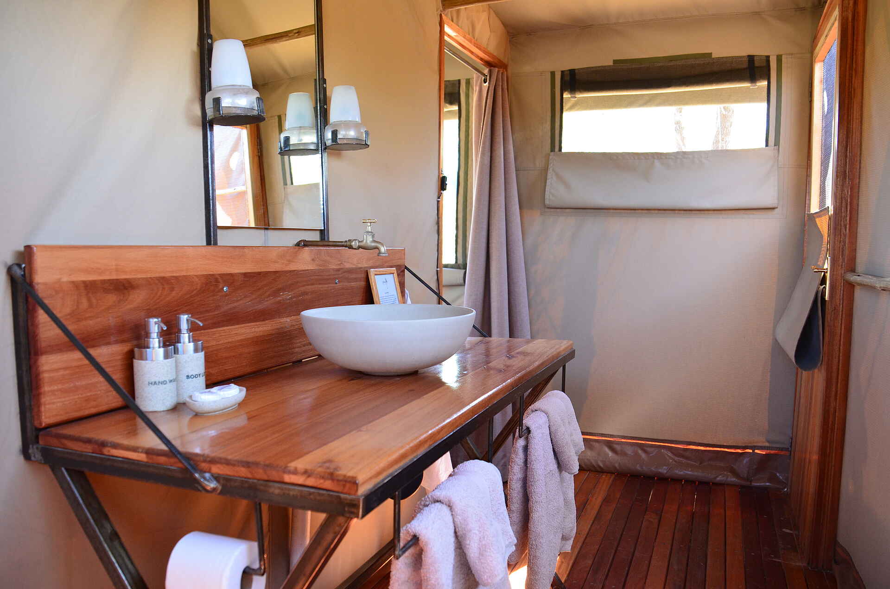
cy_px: 294
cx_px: 445
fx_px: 666
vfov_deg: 47.7
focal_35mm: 27
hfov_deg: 67.5
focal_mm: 18
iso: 800
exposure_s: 1/60
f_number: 4
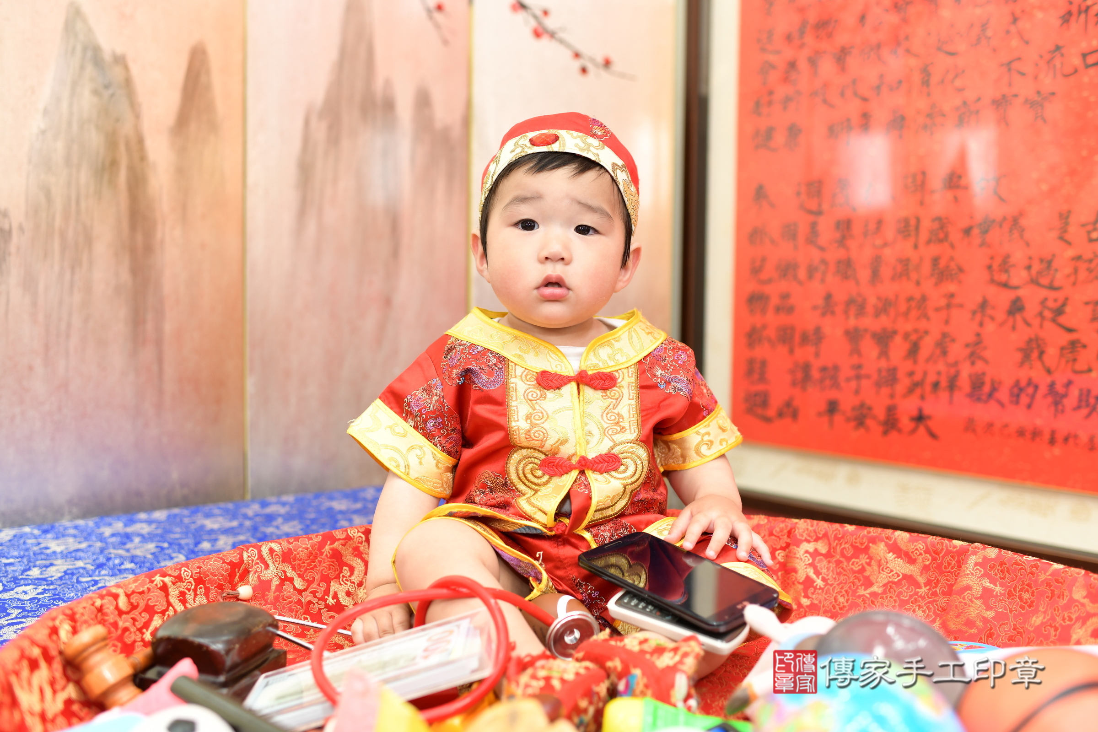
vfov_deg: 37.9
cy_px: 366
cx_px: 549
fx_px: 1067
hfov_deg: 54.4
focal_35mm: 35
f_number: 2.8
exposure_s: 1/250
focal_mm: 35
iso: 500
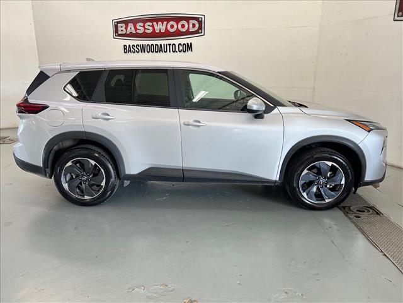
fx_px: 303
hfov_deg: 67.3
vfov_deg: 53.1
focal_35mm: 26
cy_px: 152
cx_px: 202
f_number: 1.5
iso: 100
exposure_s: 1/120
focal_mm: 5.7
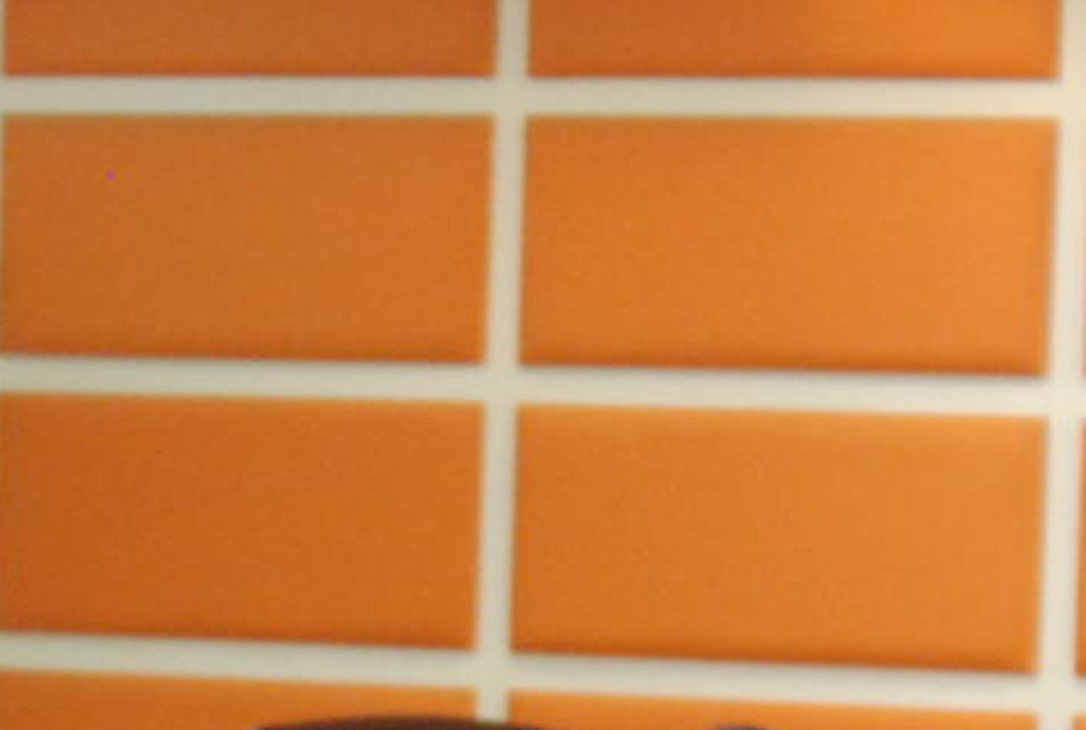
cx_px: 155
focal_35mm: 219
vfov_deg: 6.2
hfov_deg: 9.3
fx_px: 6623
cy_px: 1029
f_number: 2.8
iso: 1000
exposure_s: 1/20
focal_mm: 24
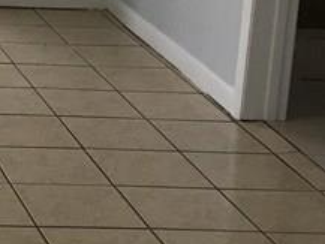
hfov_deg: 13.4
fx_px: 1287
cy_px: -85
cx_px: -193
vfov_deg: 10.6
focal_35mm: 137
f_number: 2.2
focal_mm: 4.15
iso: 32
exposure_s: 1/40
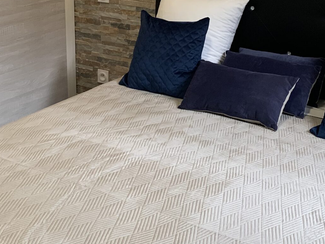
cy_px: 16
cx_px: 192
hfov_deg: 29.8
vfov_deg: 22.0
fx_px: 610
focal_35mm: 65
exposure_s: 1/50
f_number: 1.8
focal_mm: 4.25
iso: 80
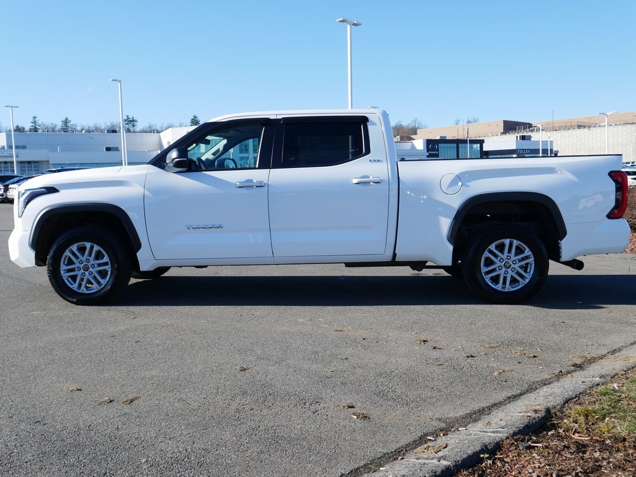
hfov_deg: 53.9
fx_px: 625
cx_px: 318
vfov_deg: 41.8
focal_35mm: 34
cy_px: 238
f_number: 7.1
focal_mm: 17
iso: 200
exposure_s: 1/320
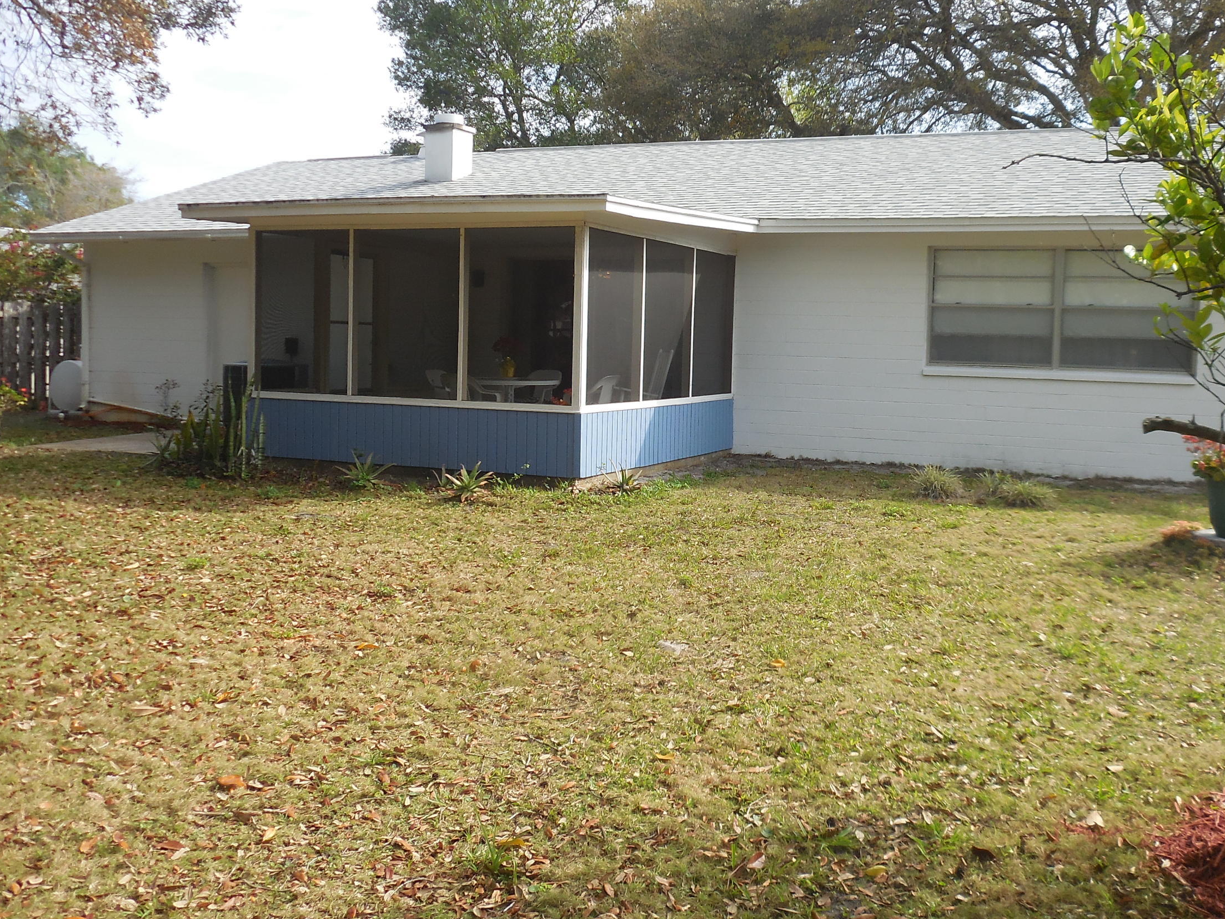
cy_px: 407
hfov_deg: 53.7
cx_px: 721
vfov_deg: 41.7
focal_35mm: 34
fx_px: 1203
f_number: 3.7
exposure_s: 1/400
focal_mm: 4.5
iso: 125
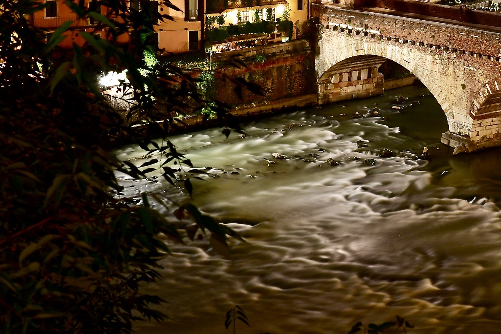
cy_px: 73
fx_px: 2949
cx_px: 326
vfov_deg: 6.5
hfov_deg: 9.7
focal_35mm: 212
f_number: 11
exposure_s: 15
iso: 100
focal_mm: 70
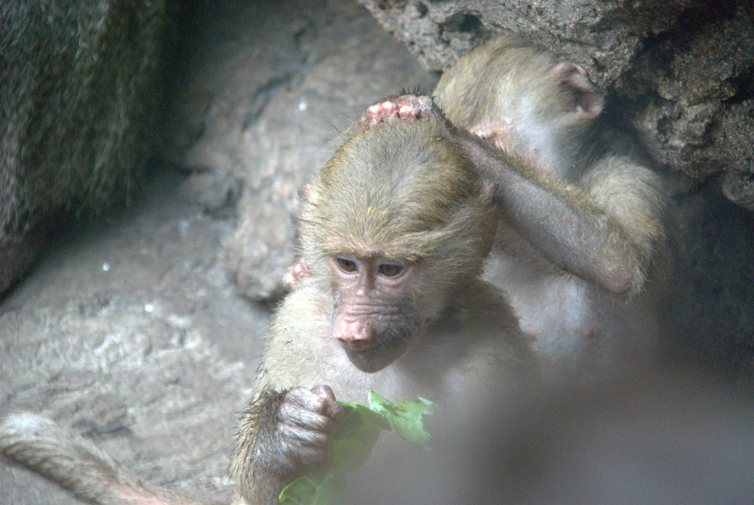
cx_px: 377
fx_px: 6293
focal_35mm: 300
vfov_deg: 4.6
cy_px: 252
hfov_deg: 6.9
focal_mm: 200
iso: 1600
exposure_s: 1/160
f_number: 6.3
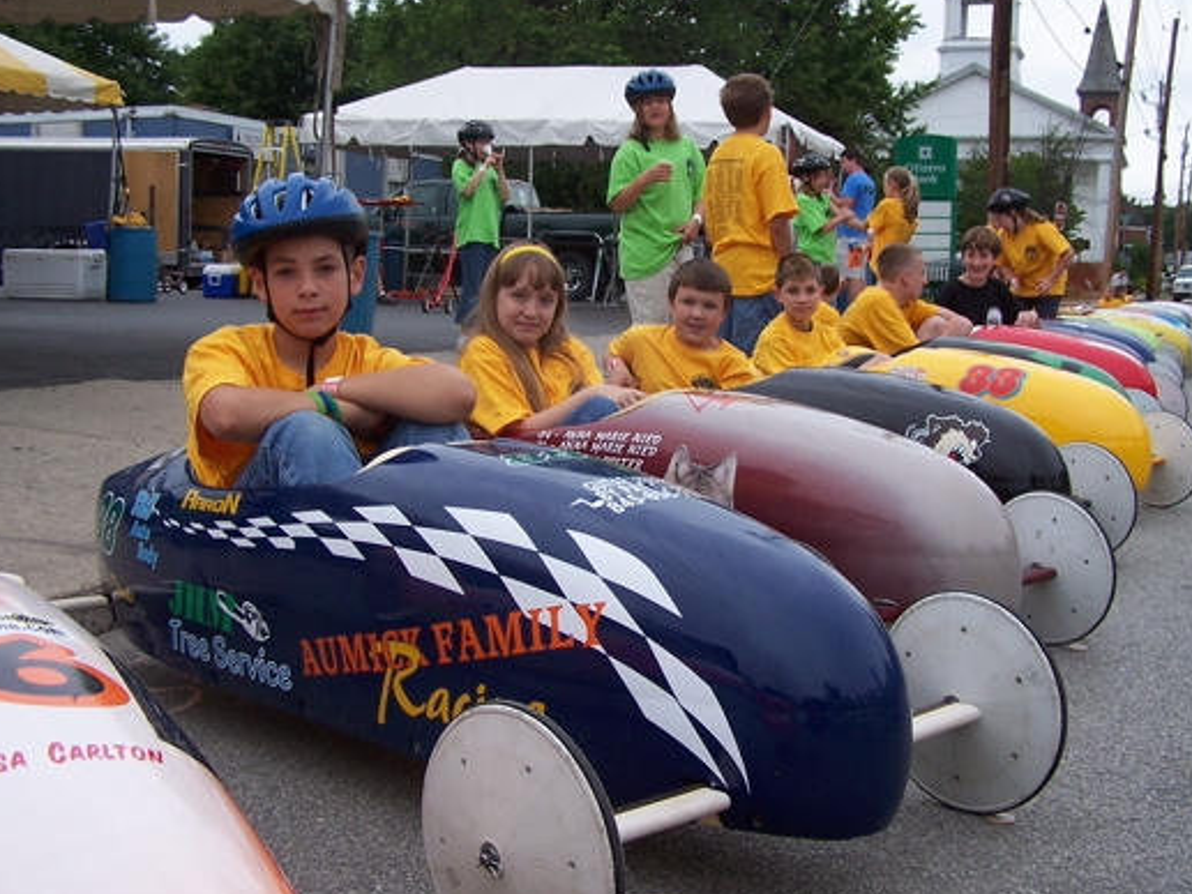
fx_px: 1619
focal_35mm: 47
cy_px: 410
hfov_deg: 40.4
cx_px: 627
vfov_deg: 30.9
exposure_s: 1/500
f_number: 2.8
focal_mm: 6.3
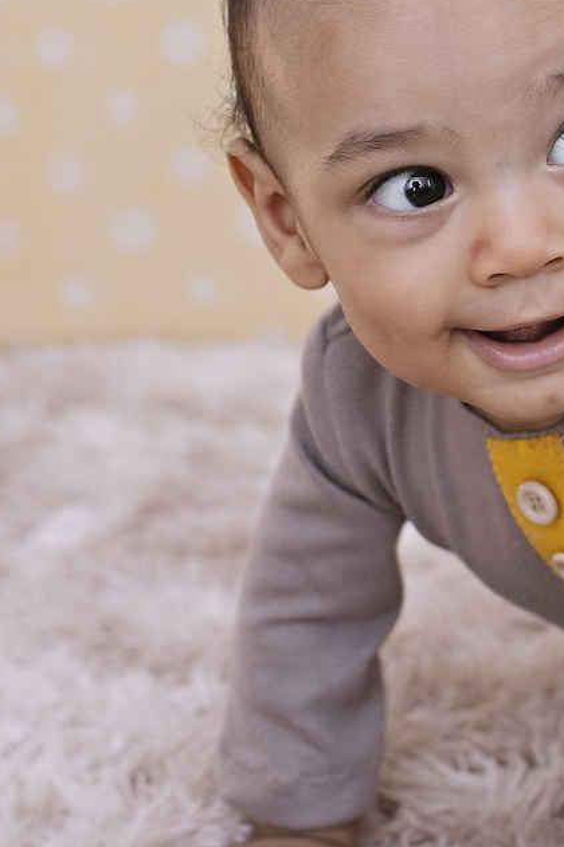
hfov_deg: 13.3
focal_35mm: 100
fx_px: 2352
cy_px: 213
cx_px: 686
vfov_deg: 20.3
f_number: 4
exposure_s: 1/200
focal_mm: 35
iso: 640
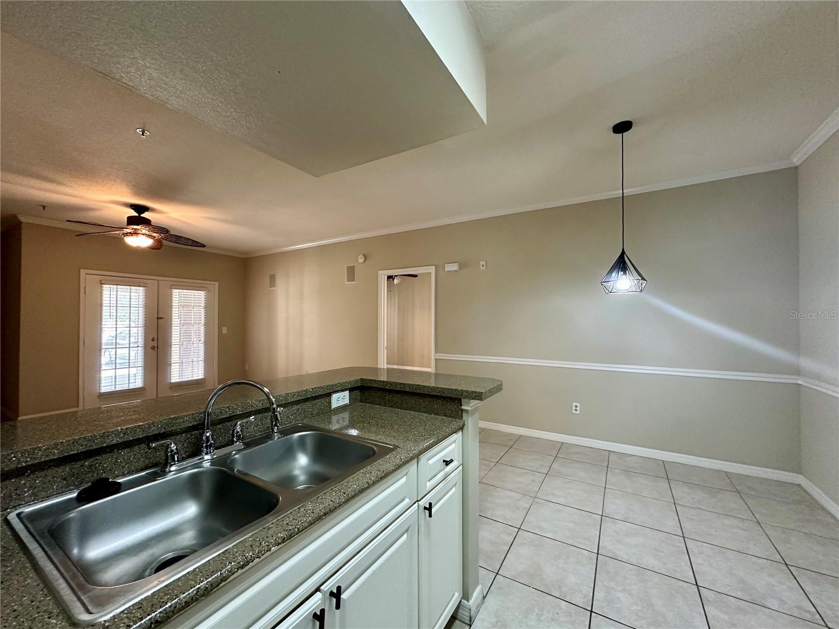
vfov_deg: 85.7
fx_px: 339
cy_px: 314
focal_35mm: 14
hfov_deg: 102.1
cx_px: 420
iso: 500
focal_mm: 2.22
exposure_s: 1/60
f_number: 2.2
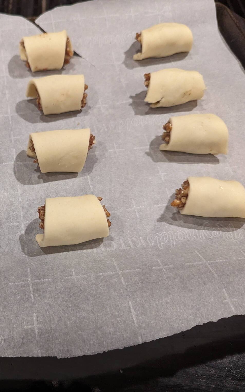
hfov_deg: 35.4
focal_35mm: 34
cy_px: 196
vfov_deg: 56.7
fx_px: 363
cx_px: 32
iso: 594
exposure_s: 1/120
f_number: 1.85
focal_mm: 6.81
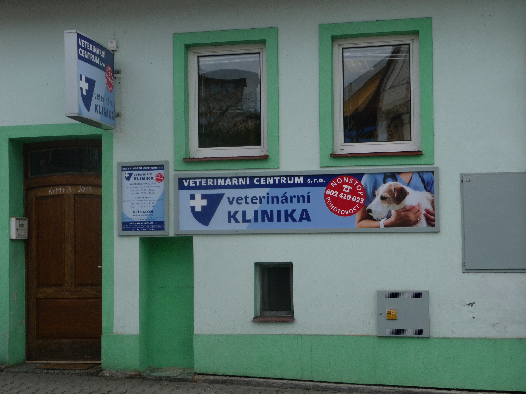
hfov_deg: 33.2
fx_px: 881
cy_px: 197
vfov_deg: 25.2
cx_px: 263
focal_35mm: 58
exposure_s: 1/400
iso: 100
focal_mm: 9.8
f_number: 4.4
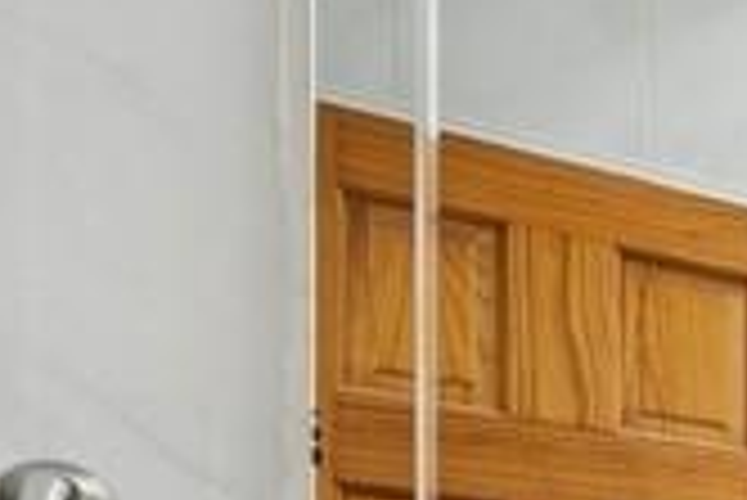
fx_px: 1578
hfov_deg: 15.2
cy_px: 892
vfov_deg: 15.5
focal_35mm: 76
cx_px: 1786
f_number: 11
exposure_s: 1/2.5
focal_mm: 14
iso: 100
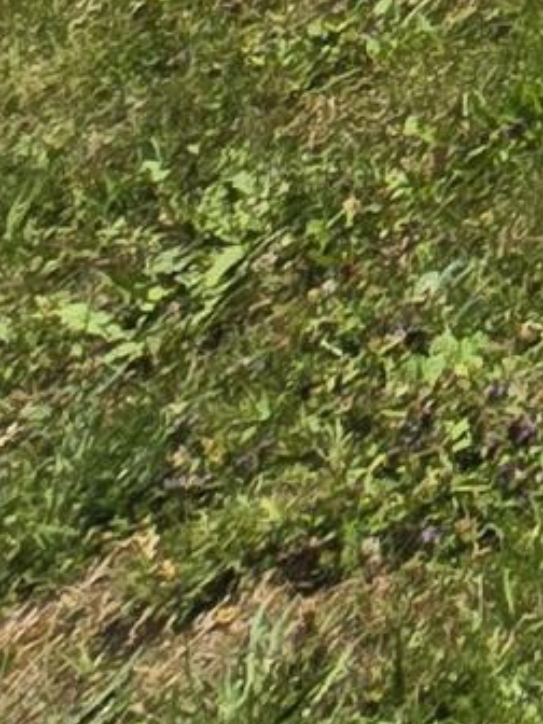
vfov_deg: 12.0
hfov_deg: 7.7
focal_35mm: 116
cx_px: 2241
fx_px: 2426
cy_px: -1215
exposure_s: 1/2490
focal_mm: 2.2
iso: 50
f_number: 2.2
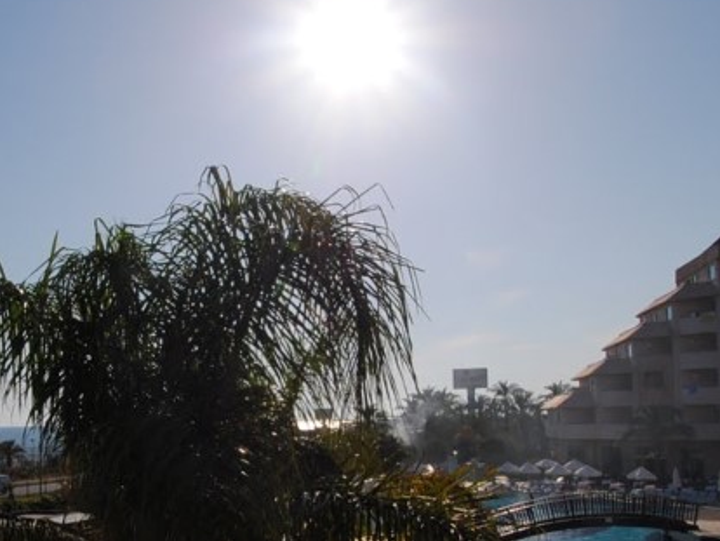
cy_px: 391
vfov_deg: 35.4
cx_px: 272
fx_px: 832
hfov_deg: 46.4
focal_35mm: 40
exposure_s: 1/500
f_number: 11
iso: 100
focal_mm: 10
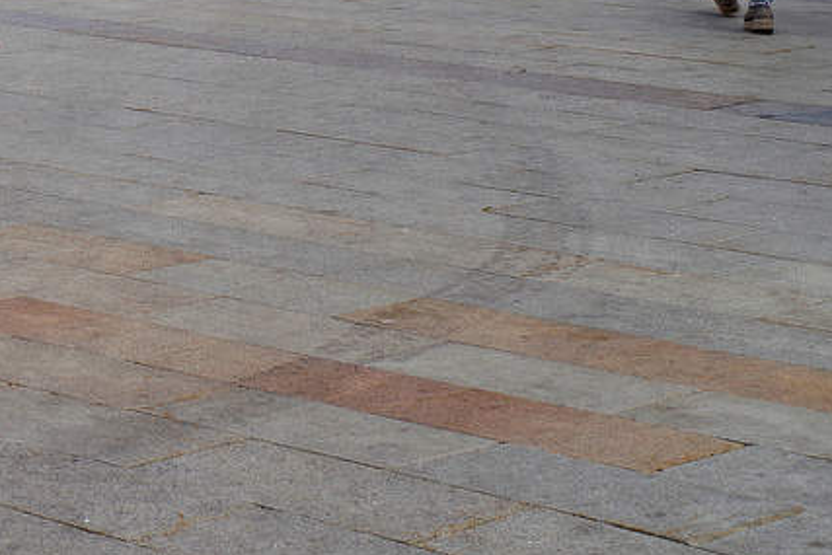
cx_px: -74
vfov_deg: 9.4
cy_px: -336
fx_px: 3260
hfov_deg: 14.2
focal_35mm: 141
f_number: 11
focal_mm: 43
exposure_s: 1/100
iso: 100
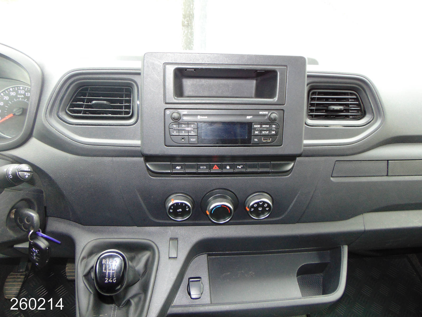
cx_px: 211
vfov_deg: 54.9
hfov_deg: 69.4
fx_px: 305
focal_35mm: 25
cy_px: 158
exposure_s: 1/30
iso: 200
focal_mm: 4.5
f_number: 3
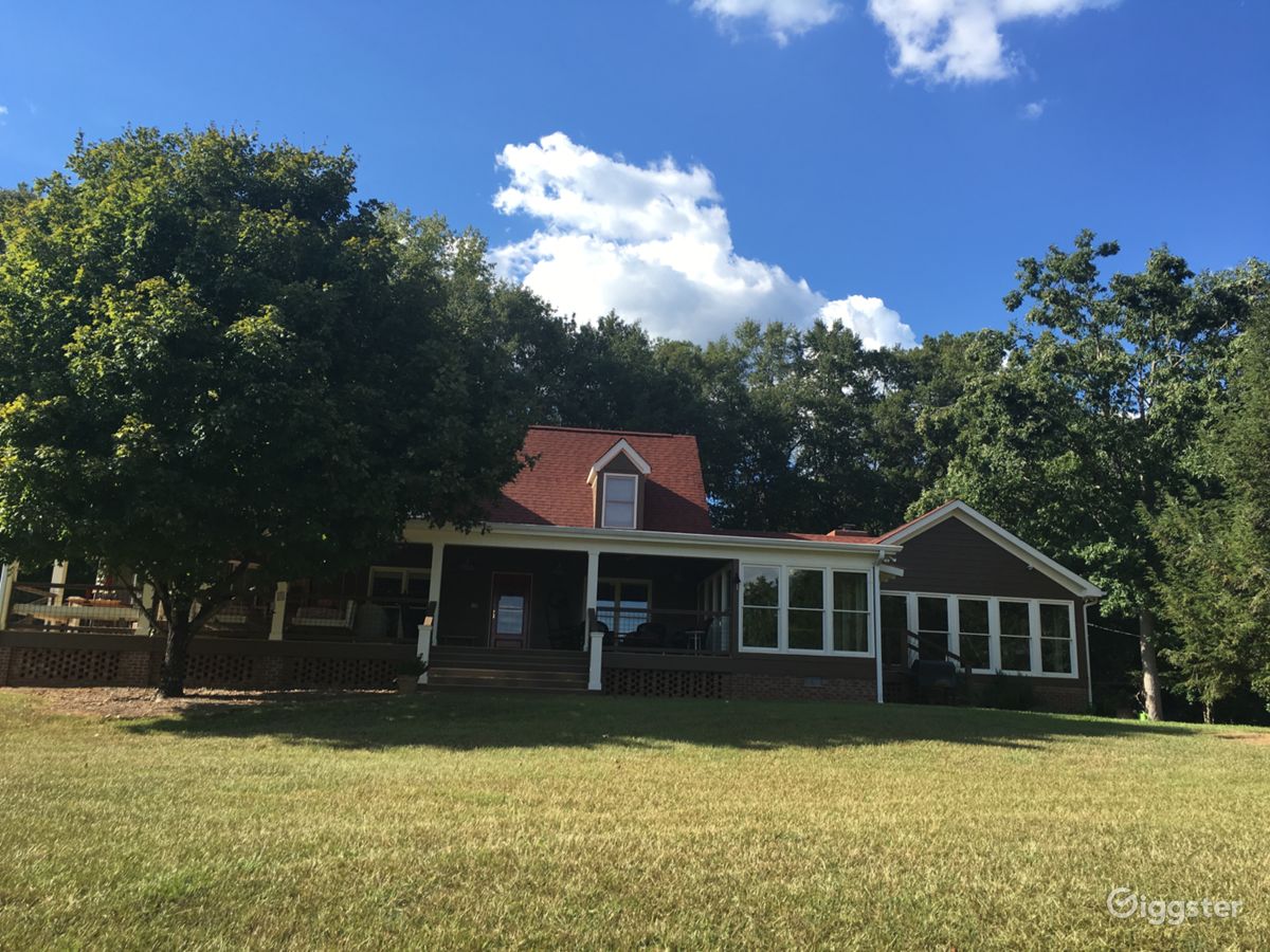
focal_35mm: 29
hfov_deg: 61.7
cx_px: 635
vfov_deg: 48.2
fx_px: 1064
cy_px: 476
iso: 25
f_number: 2.2
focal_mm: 4.15
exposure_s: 1/732
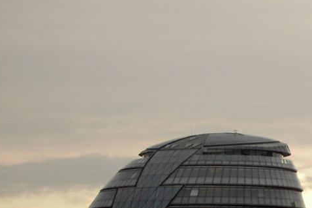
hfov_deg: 7.5
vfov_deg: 5.0
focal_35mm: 274
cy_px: 245
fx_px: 2375
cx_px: 331
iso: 100
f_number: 4.7
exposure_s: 1/200
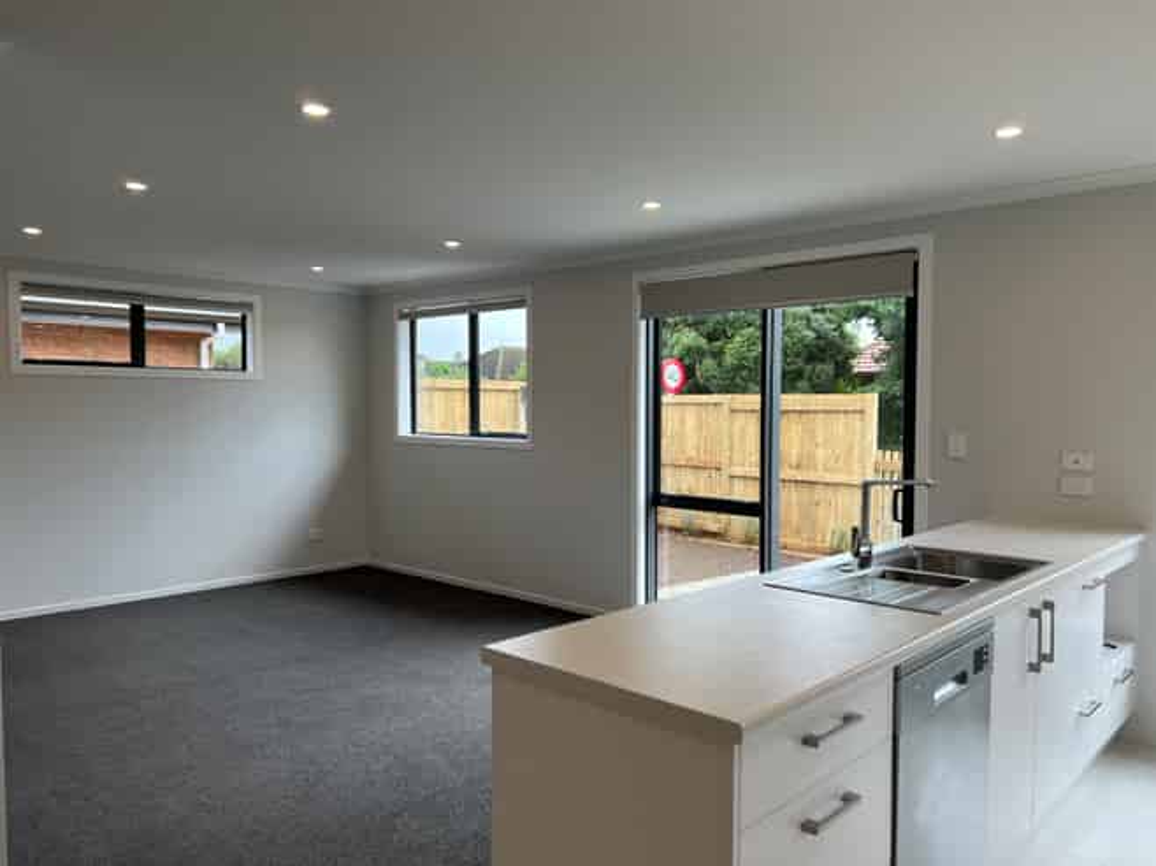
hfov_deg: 67.3
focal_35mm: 26
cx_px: 578
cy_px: 433
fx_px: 868
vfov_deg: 53.0
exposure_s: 1/365
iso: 50
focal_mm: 5.7
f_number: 1.5
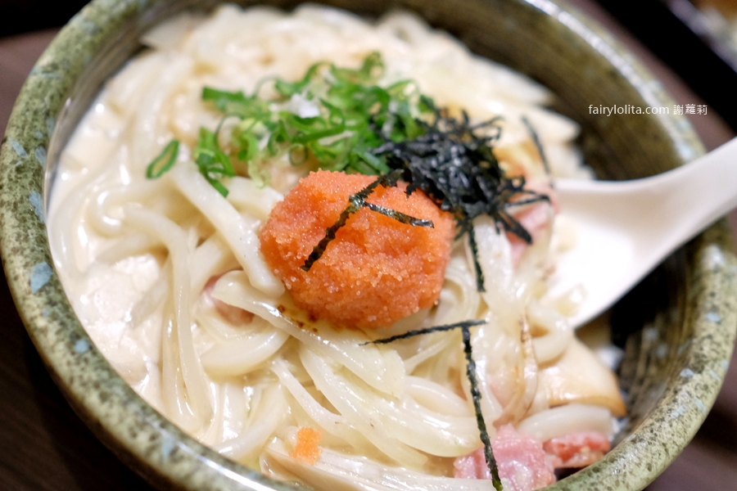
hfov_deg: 54.4
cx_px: 368
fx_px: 716
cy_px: 246
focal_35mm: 35
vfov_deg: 37.9
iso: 2500
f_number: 2.5
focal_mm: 23
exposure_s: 1/52
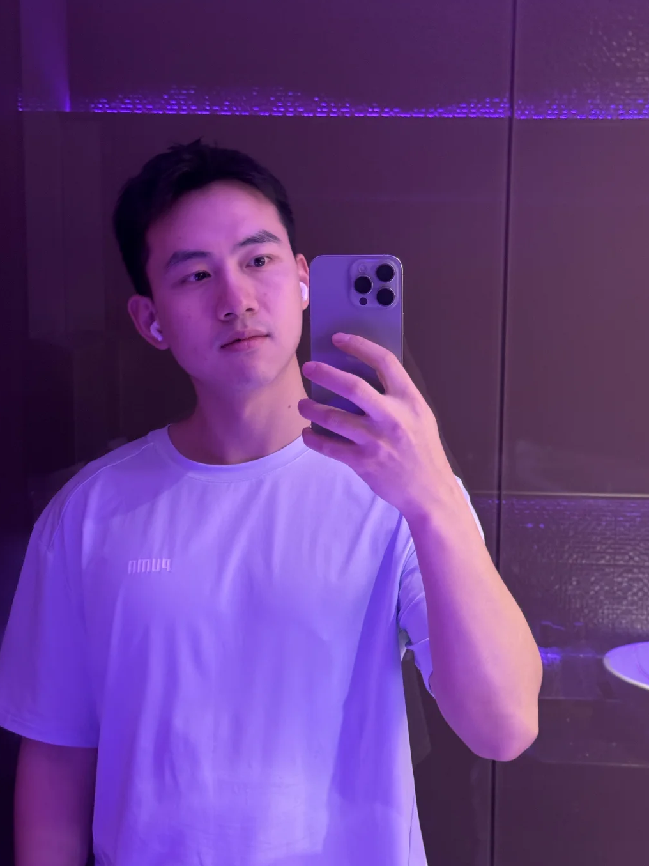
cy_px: 442
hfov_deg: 28.6
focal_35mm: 51
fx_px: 1275
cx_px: 336
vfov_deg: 37.5
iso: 640
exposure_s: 1/25
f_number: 1.78
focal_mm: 6.76
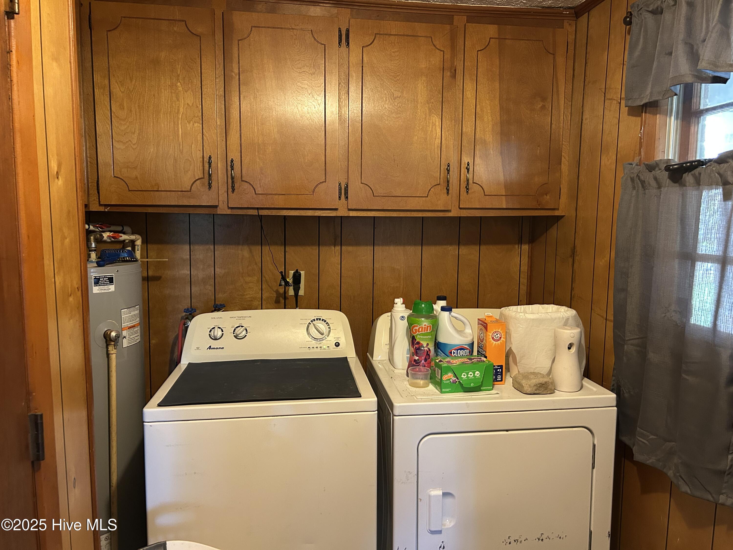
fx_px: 551
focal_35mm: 26
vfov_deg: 53.1
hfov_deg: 67.3
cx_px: 366
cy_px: 275
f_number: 1.5
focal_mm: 5.7
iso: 400
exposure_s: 1/40
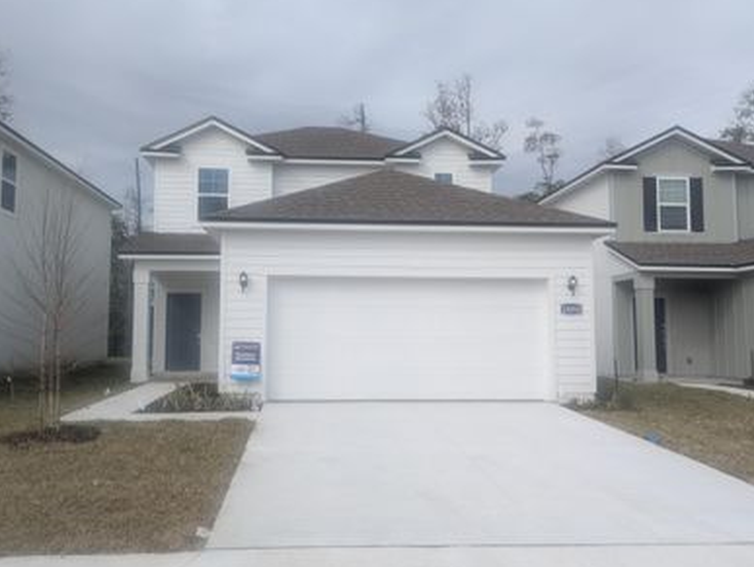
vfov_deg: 45.5
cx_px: 345
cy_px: 290
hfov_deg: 58.2
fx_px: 676
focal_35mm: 31
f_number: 1.85
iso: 49
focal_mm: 6.81
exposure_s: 1/2762
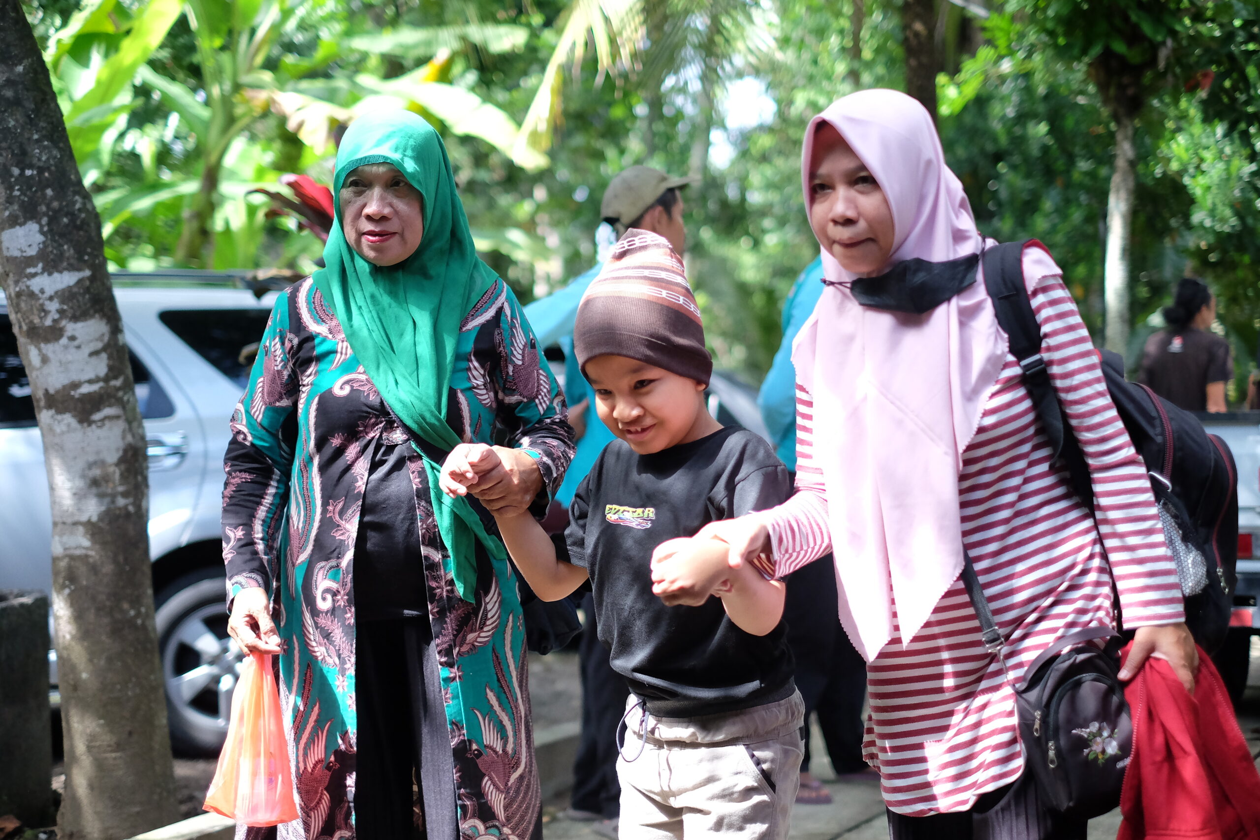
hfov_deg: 37.5
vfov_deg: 25.5
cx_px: 630
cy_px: 420
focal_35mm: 53
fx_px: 1855
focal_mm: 35
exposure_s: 1/6400
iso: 1600
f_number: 1.4
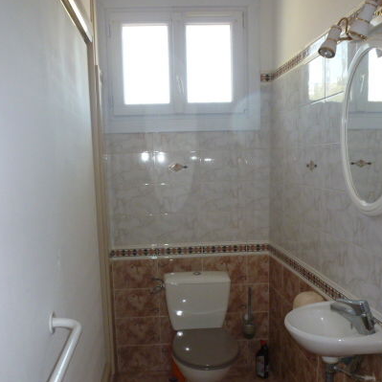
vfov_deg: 48.2
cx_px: 176
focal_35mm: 34
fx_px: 424
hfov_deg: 48.4
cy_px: 226
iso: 250
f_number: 3.3
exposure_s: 1/60
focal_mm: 4.3
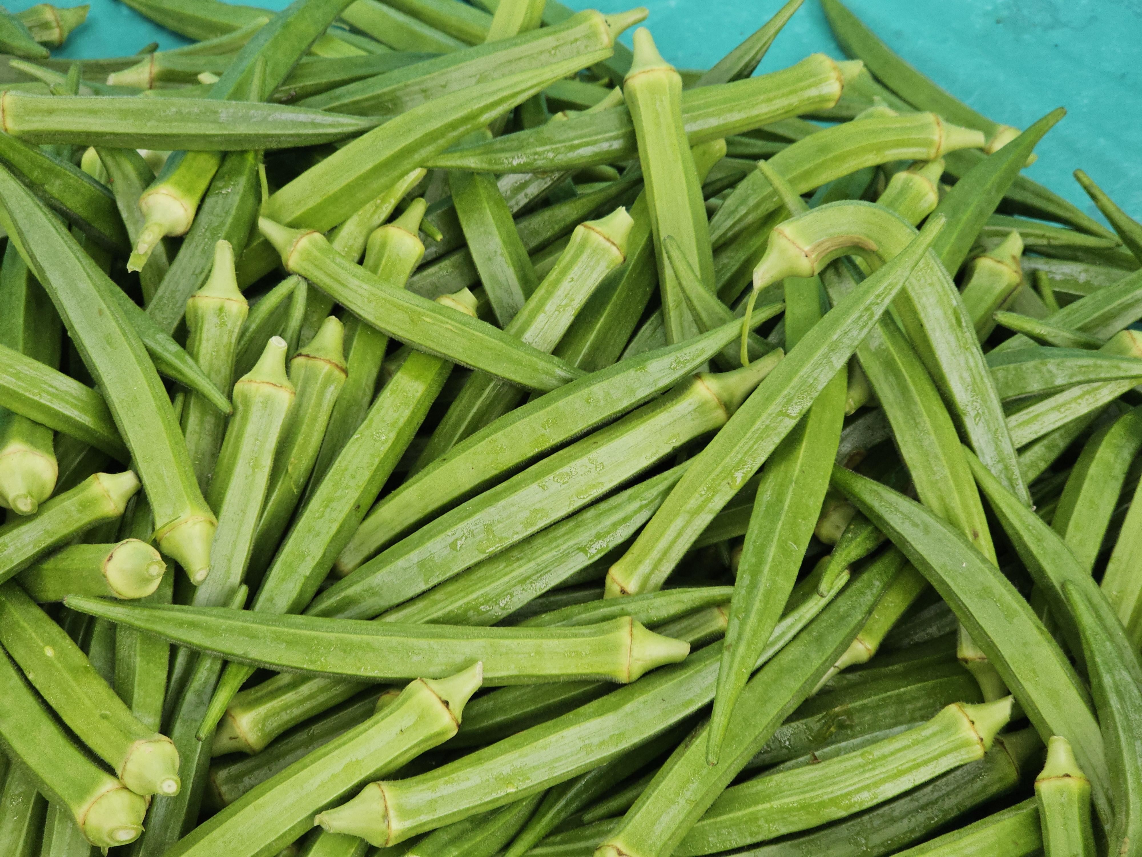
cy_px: 428
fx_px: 2276
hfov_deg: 28.2
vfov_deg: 21.3
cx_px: 571
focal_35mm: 69
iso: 50
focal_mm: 7.9
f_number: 2.4
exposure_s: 1/120
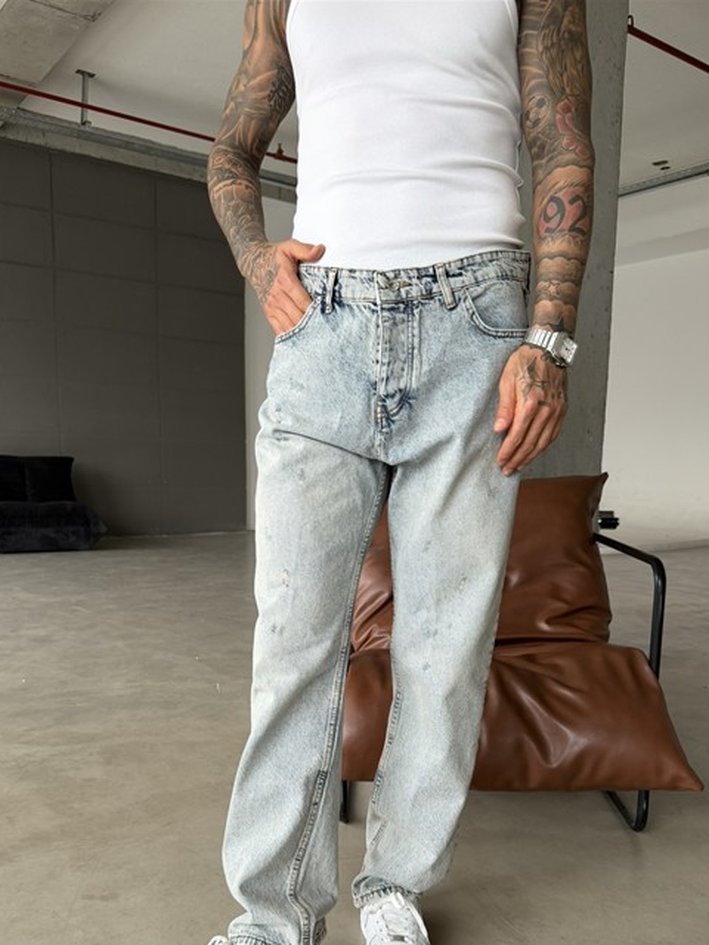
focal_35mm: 30
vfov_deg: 59.2
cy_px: 589
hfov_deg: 46.8
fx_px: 819
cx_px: 343
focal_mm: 6.76
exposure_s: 1/121
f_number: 1.78
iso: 125
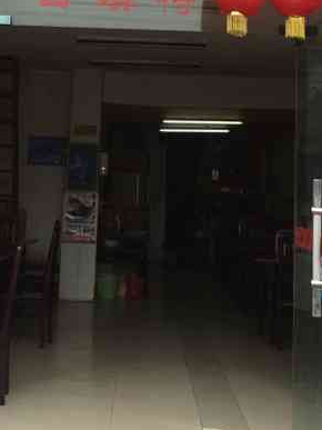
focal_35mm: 70
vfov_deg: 26.8
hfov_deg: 21.0
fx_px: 869
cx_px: 139
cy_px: 36
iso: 25
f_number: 2.2
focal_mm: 4.15
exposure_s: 1/149
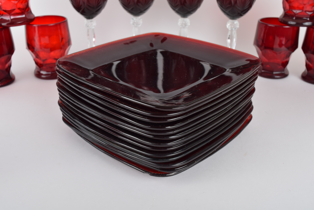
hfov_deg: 51.2
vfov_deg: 35.6
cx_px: 157
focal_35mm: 38
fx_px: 327
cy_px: 105
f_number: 8
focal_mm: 25
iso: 100
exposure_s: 1/100
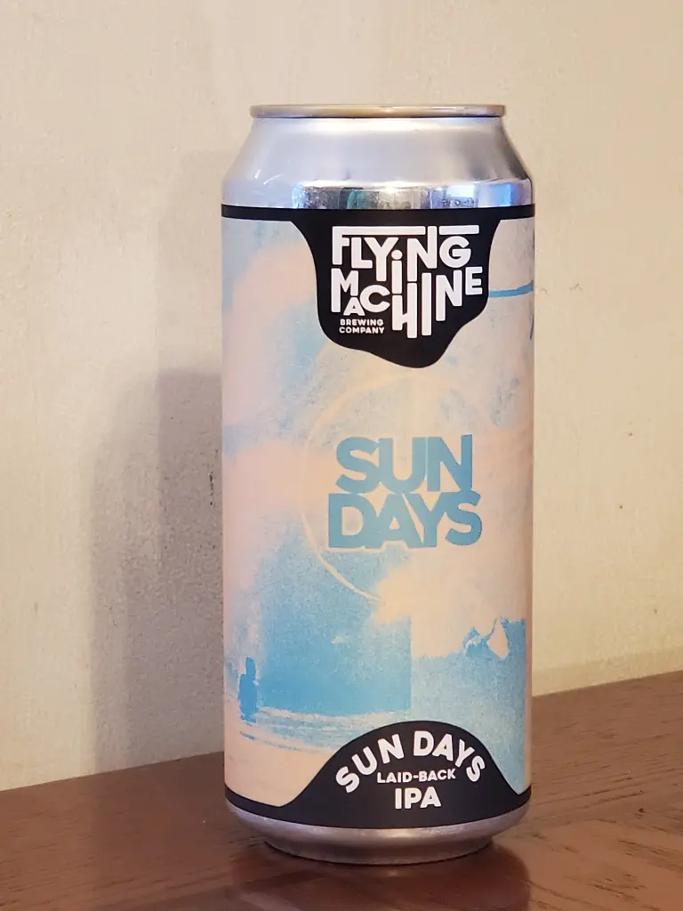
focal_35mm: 52
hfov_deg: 28.0
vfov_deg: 36.8
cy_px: 456
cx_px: 342
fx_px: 1368
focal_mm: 6
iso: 320
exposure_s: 1/15
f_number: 2.4
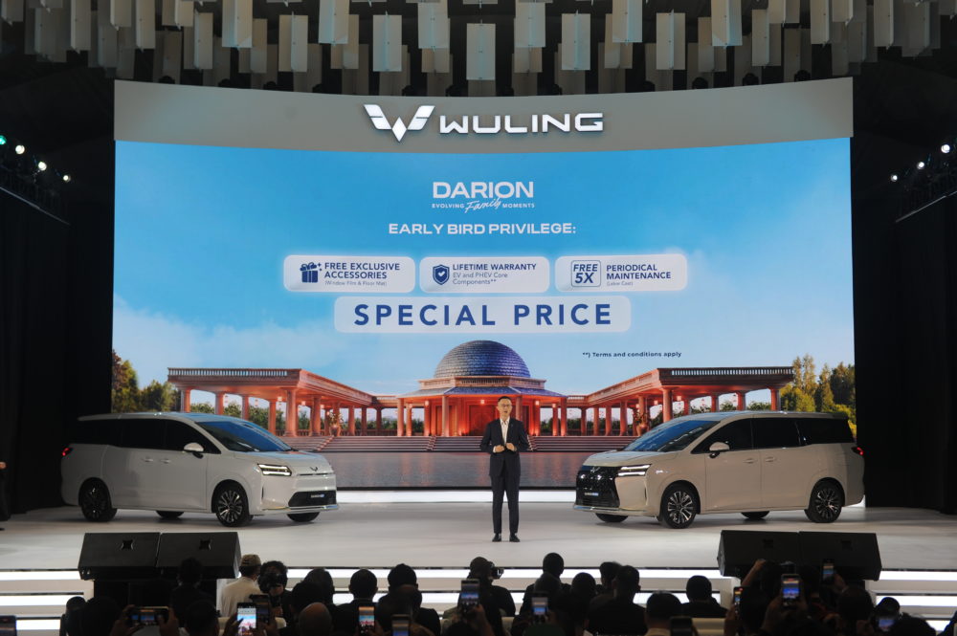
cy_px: 318
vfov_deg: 24.2
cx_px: 478
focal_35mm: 56
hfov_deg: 35.7
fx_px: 1487
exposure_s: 1/160
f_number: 3.5
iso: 500
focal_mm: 56
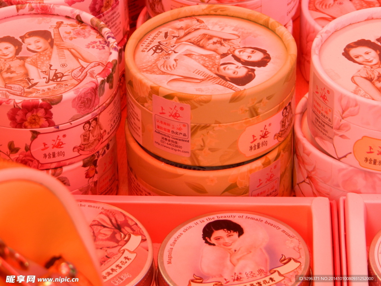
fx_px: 1948
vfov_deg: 8.4
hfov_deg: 11.2
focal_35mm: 177
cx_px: 190
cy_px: 143
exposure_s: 1/80
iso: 80
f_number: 5.1
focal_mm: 31.8
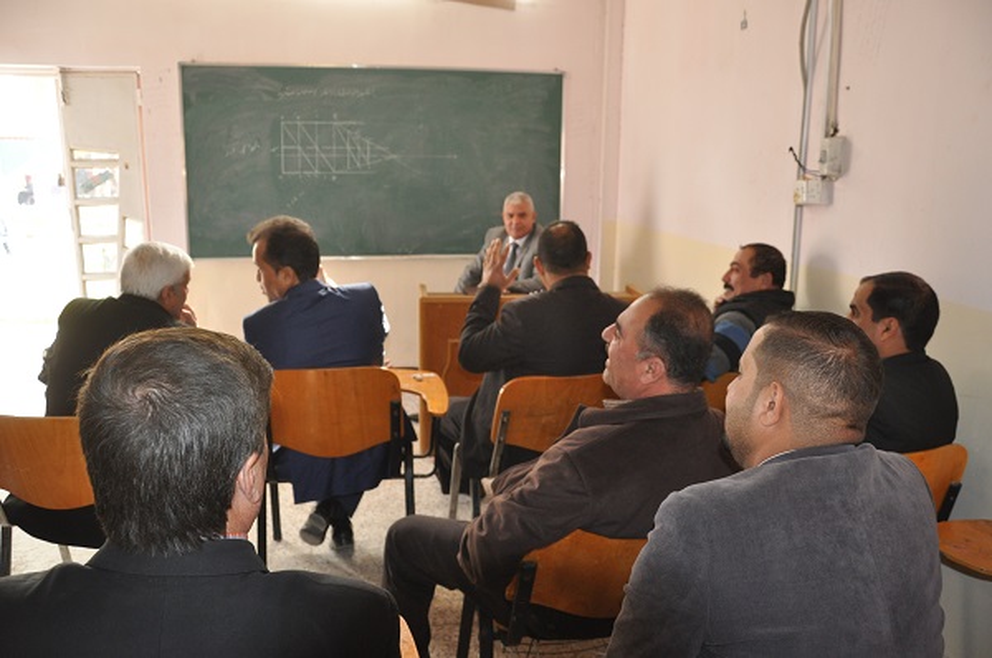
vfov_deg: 47.8
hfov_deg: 67.5
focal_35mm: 27
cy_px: 329
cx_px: 496
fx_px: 743
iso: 800
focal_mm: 18
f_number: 3.5
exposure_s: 1/60
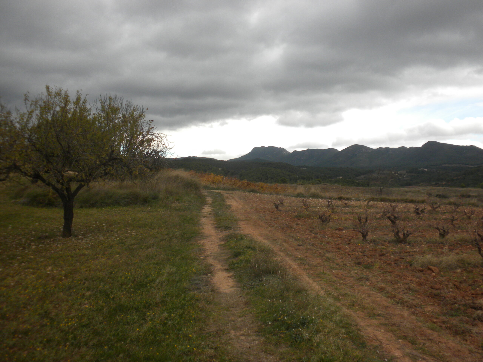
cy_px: 181
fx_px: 516
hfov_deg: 50.1
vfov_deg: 38.7
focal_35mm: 37
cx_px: 242
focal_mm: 6.6
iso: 108
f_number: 3.5
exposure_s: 1/556
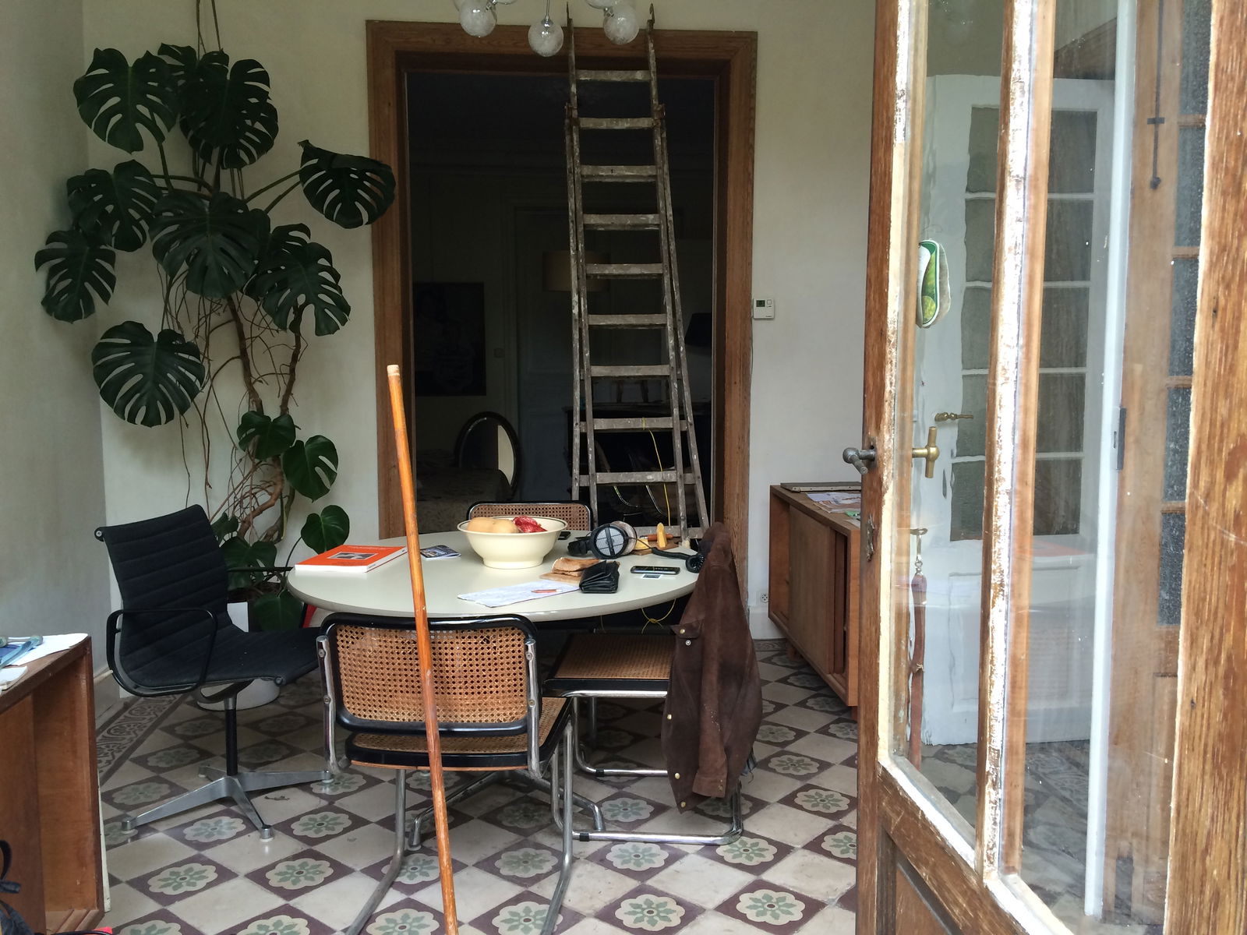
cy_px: 468
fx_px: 1045
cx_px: 624
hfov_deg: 61.7
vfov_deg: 48.2
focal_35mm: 29
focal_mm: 4.15
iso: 100
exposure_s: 1/33
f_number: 2.2
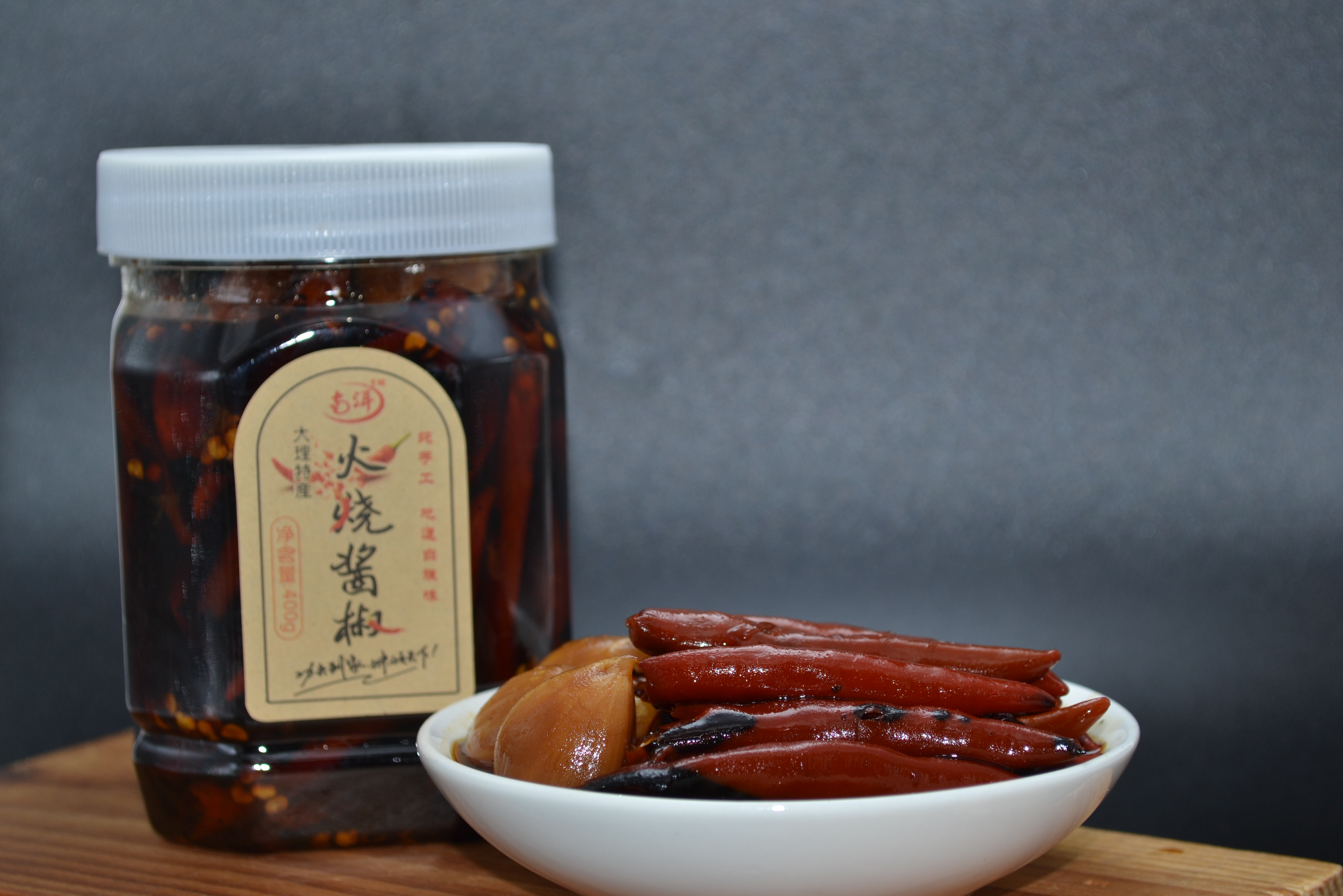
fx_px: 3077
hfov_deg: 24.6
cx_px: 672
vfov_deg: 16.6
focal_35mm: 82
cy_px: 448
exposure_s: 1/60
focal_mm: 55
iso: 100
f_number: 9
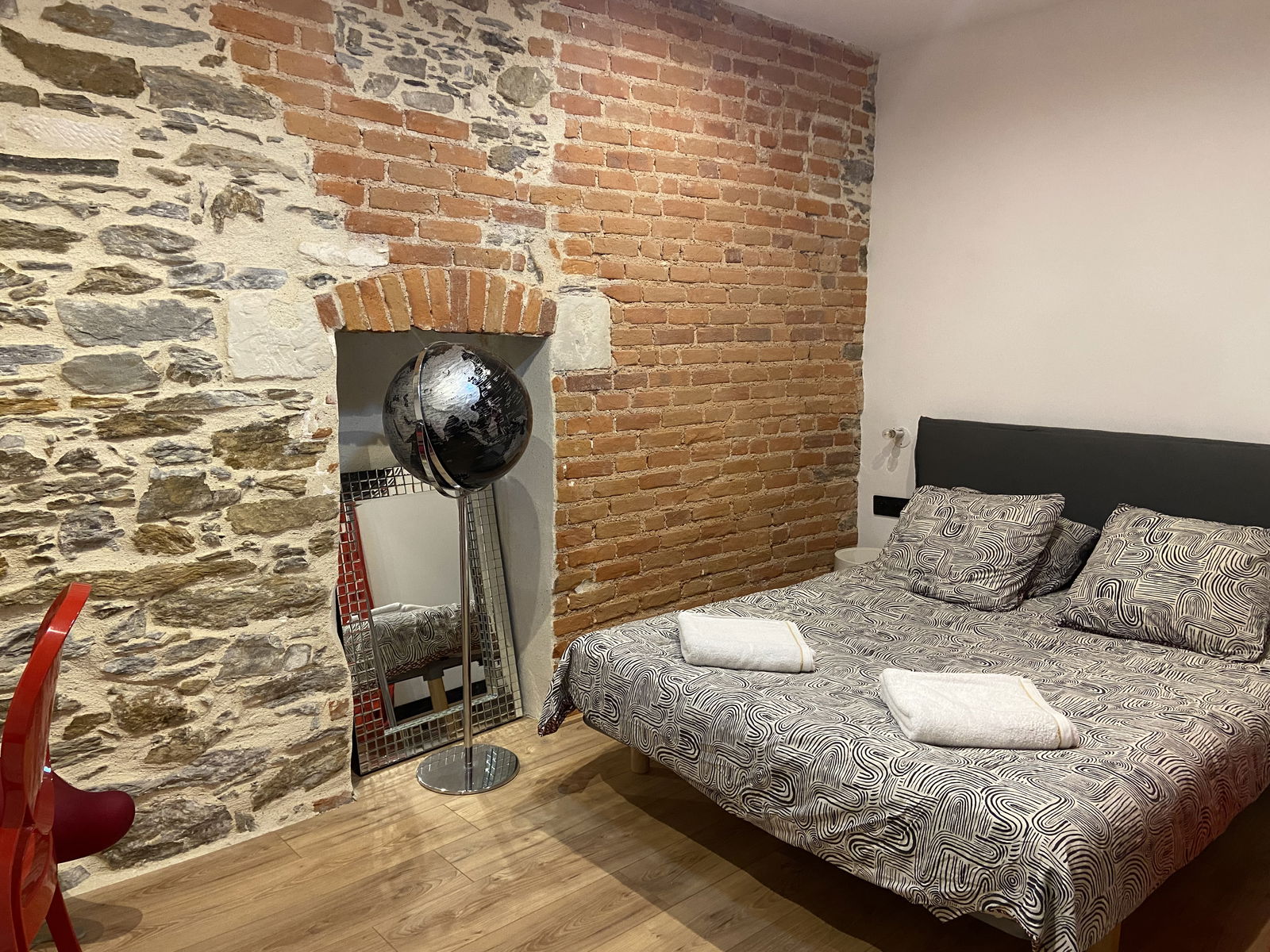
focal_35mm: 26
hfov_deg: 67.3
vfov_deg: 53.1
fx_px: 954
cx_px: 635
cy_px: 476
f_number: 1.8
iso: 250
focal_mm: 4.25
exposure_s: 1/50
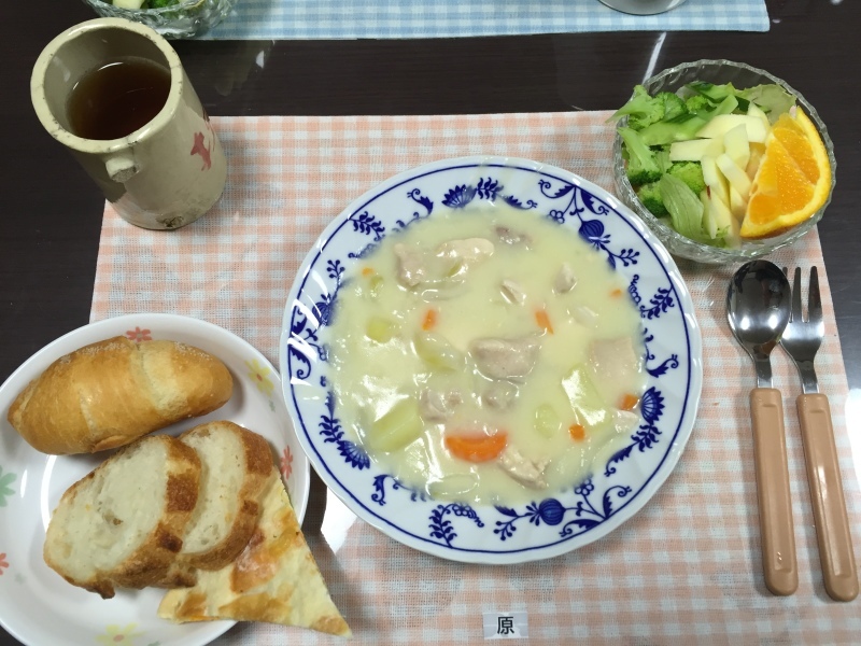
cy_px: 323
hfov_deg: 61.7
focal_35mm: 29
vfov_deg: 48.2
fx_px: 721
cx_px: 430
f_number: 2.2
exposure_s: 1/30
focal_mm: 4.15
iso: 64
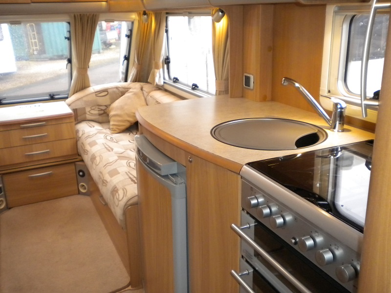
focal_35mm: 35
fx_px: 395
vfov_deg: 40.7
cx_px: 196
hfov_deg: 52.6
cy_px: 146
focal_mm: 6.3
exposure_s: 1/45.2
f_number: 3.1
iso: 400
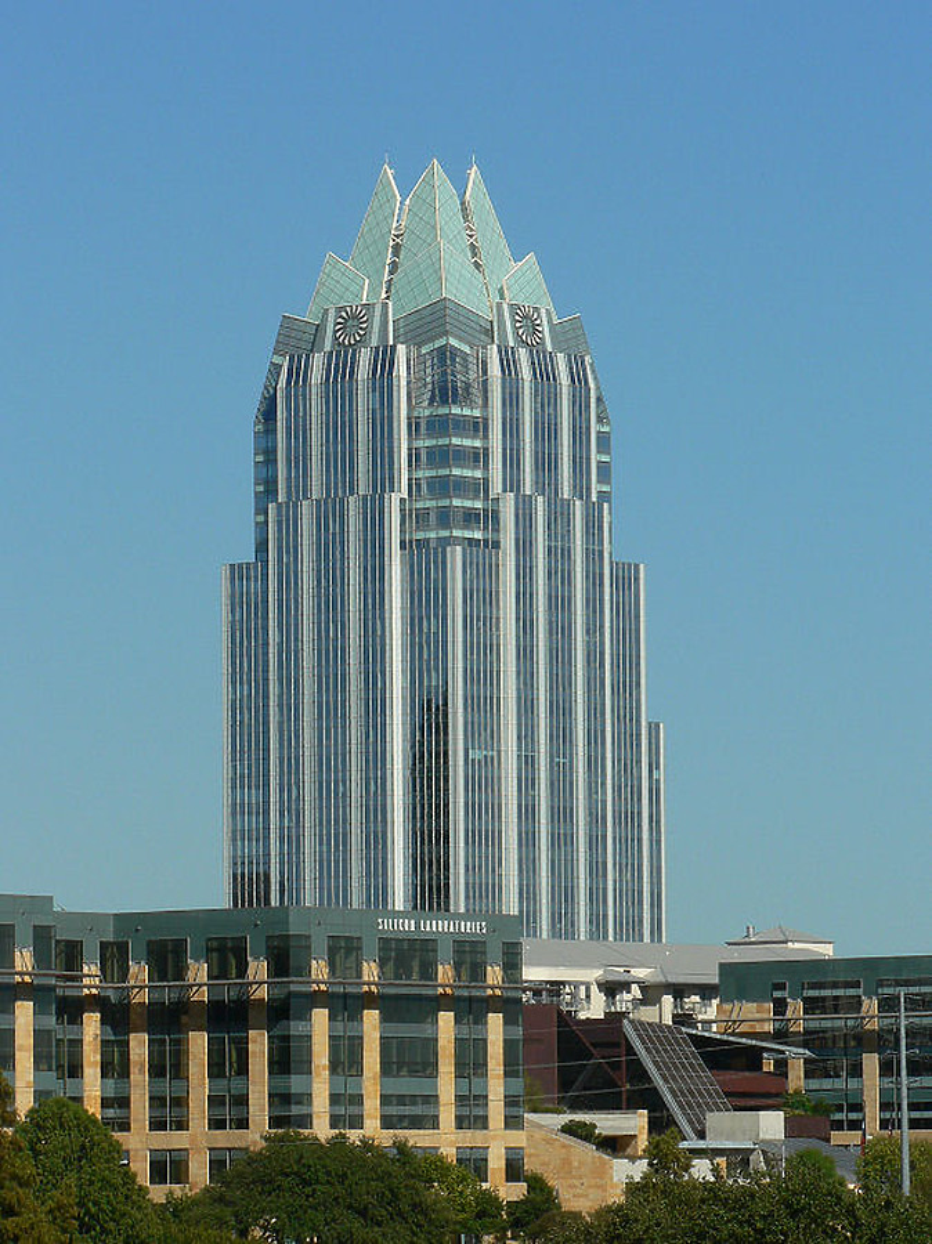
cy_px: 622
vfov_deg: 9.5
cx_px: 466
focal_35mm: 209
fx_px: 7510
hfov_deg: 7.1
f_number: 8
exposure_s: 1/400
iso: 80
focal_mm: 34.8
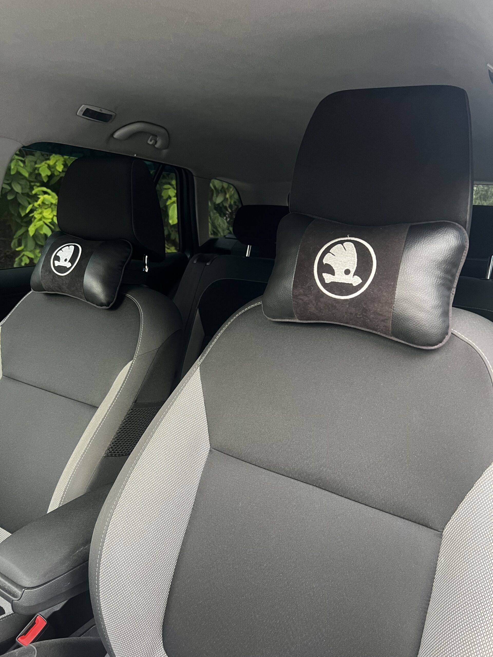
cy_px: 328
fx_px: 494
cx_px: 246
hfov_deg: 53.1
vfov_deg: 67.3
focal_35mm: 26
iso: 200
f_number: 1.5
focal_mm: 5.7
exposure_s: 1/60
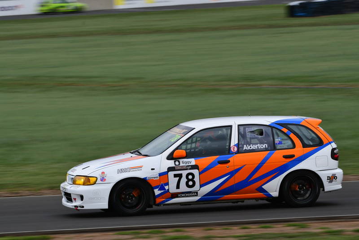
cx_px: 180
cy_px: 120
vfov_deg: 4.6
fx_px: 2993
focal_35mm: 300
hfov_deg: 6.9
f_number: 10
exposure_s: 1/250
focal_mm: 200
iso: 200
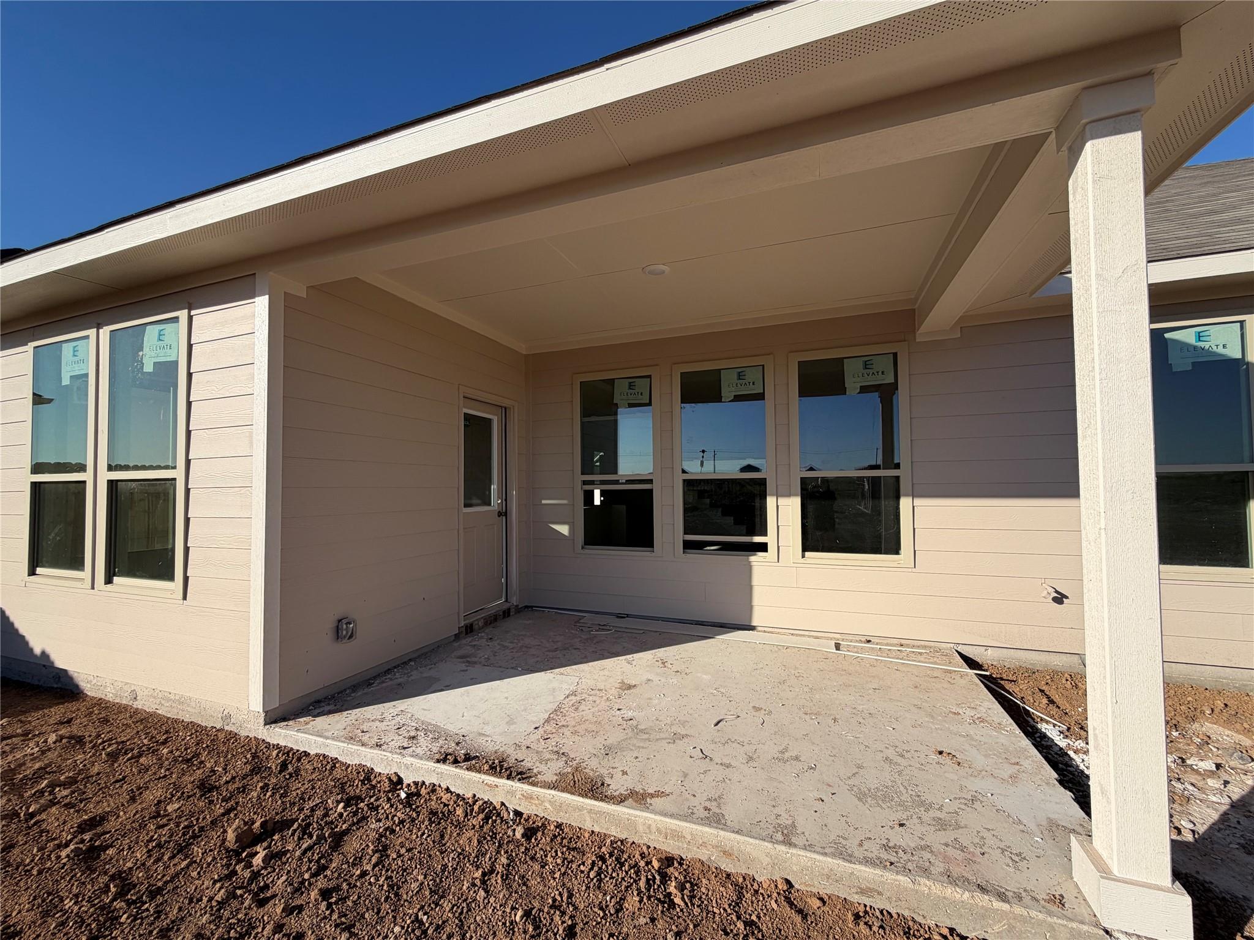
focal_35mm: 14
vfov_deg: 85.7
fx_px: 507
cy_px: 470
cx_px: 627
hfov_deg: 102.1
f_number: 2.2
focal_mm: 2.22
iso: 20
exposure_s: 1/1105
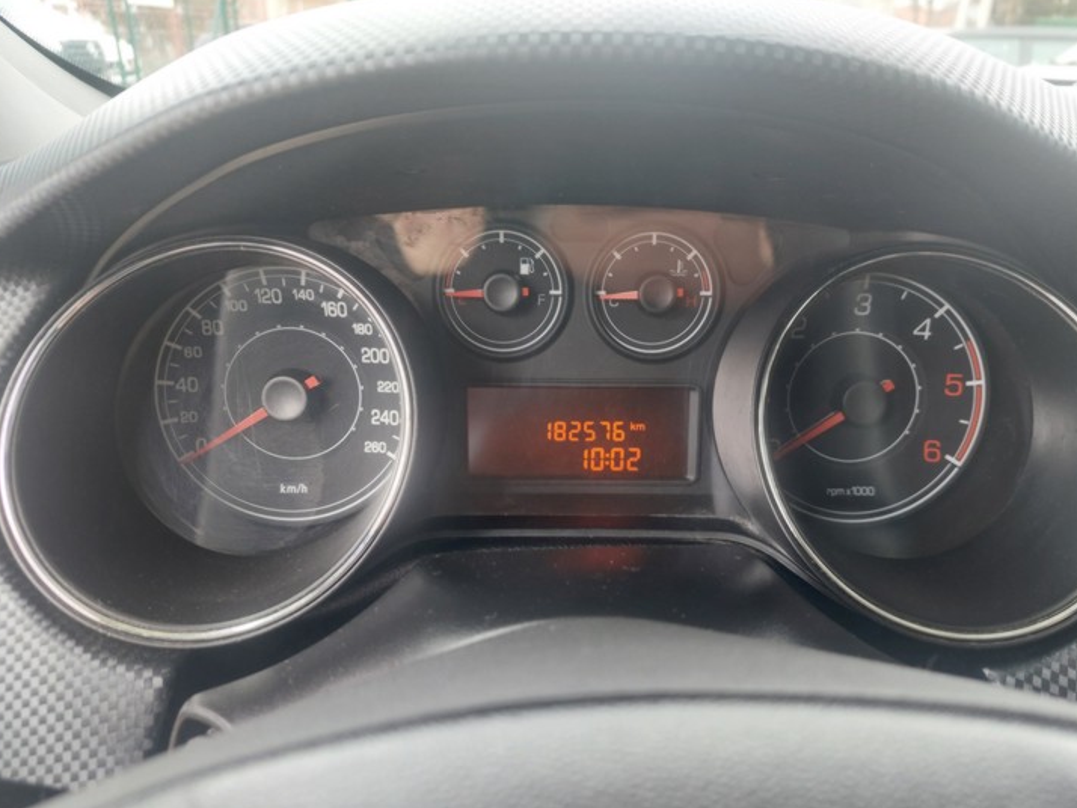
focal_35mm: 28
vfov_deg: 49.7
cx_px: 581
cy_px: 446
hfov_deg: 63.3
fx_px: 871
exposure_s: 1/50
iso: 125
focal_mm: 5.23
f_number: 1.8
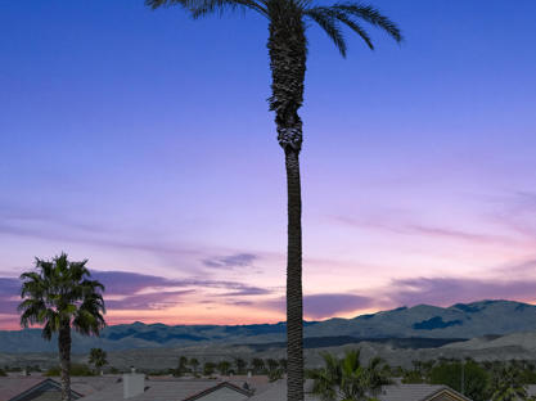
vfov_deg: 23.0
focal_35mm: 59
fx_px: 913
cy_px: 461
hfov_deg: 30.6
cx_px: 524
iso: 100
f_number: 2.8
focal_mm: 12.29
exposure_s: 1/2000
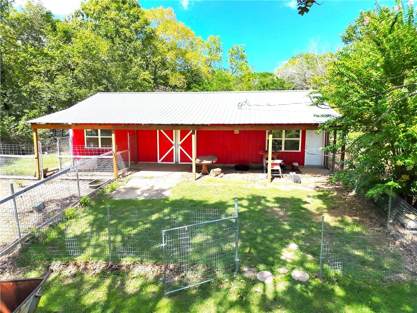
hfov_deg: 71.6
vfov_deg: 56.8
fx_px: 289
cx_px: 208
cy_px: 156
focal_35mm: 24
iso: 240
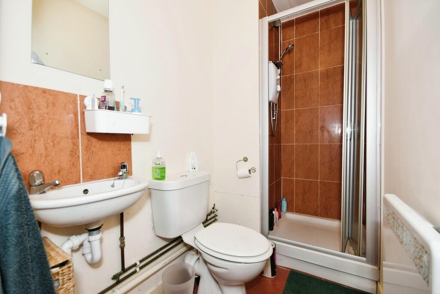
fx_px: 183
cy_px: 147
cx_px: 220
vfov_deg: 77.3
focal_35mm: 15
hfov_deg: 100.4
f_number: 8
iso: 400
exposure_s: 1/60
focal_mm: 10
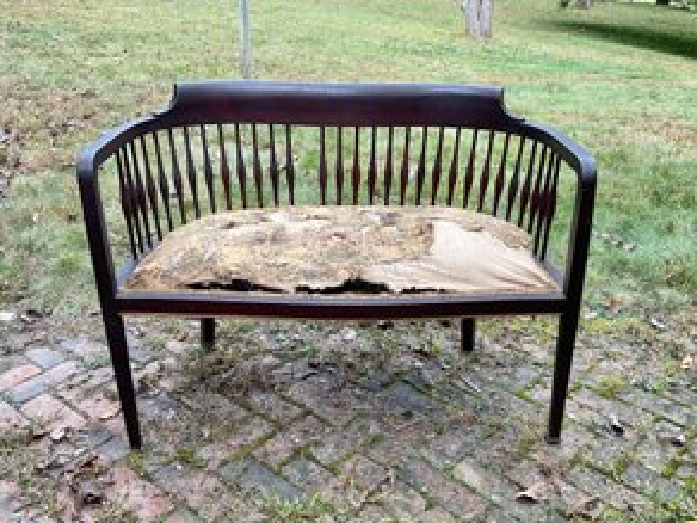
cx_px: 347
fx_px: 685
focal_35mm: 34
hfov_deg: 54.0
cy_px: 290
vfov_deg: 41.7
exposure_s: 1/145
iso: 16
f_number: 1.8
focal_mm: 3
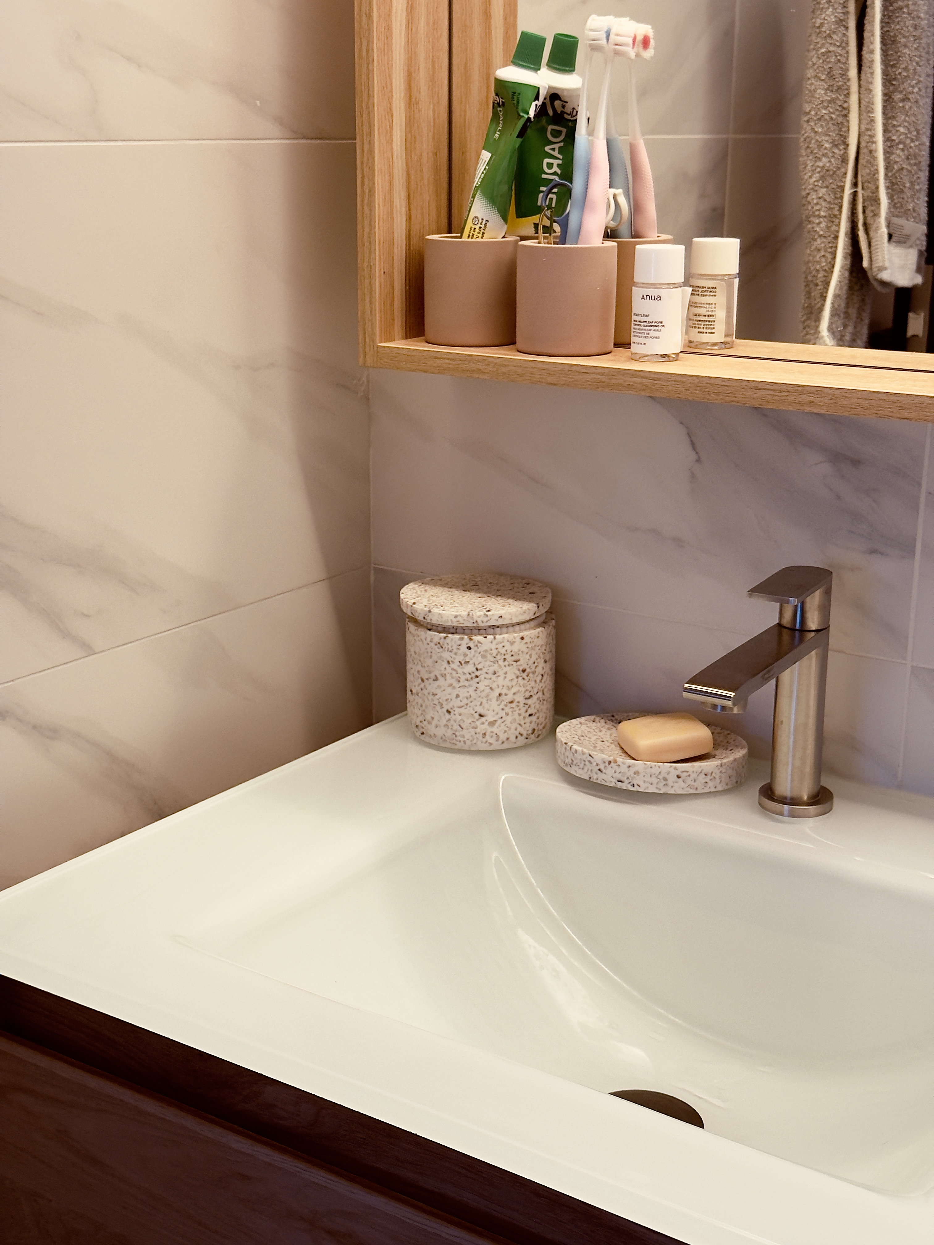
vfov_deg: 39.7
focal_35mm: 48
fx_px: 1727
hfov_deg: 30.3
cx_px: 467
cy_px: 622
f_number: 1.78
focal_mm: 6.76
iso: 250
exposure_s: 1/60
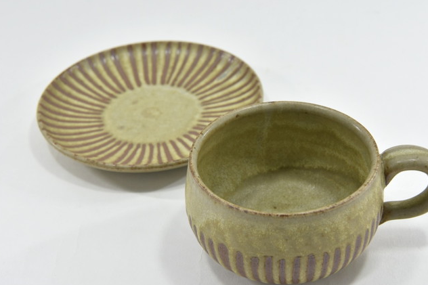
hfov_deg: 32.4
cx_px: 234
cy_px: 149
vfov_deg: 21.9
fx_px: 737
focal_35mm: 62
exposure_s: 1/50
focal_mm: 56
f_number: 11
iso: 1250
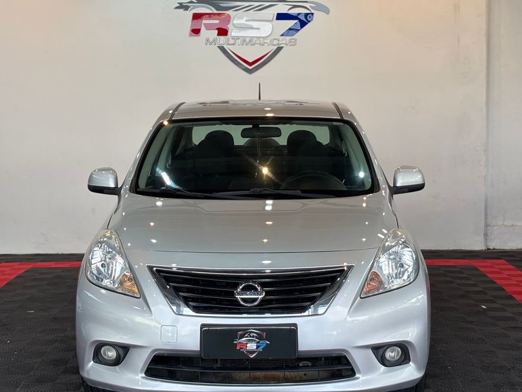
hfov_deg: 36.8
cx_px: 261
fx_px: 784
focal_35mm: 52
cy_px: 196
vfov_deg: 28.0
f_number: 1.6
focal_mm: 5.96
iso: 32
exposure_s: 1/201
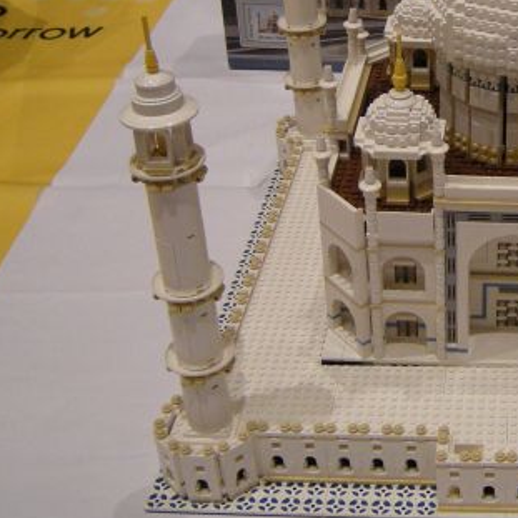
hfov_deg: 25.3
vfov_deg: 26.1
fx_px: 1100
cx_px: 503
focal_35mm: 65
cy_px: 120
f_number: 2.8
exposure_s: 1/57
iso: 239
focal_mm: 4.7
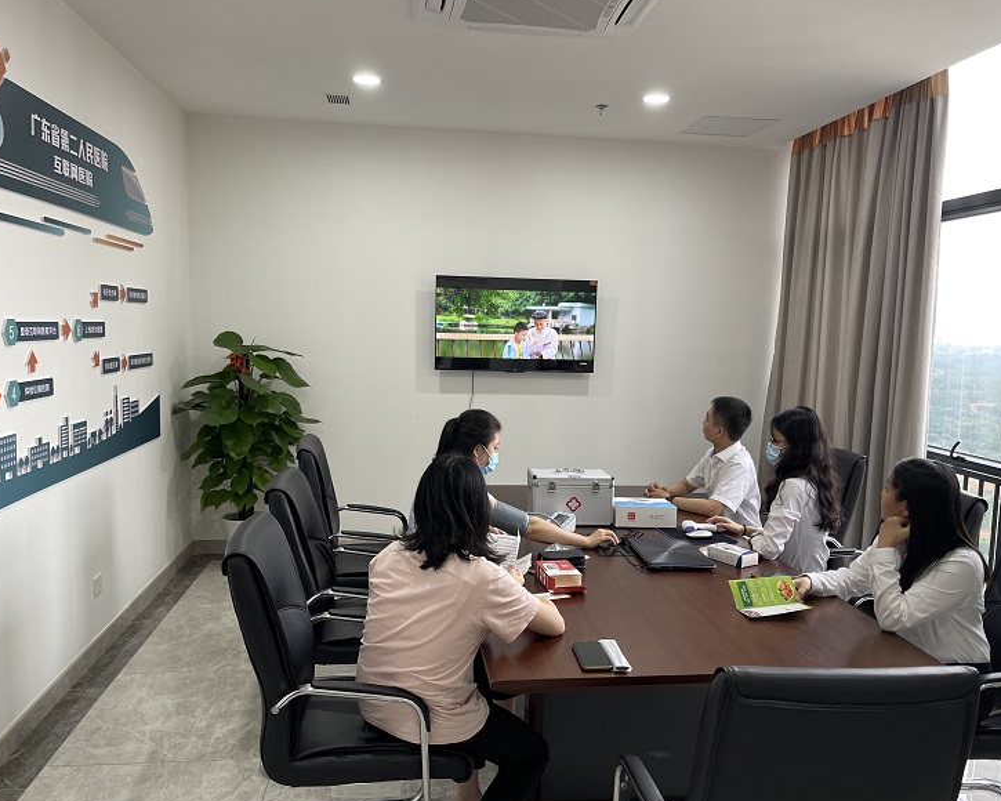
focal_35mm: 28
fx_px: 830
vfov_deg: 51.5
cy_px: 406
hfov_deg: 62.2
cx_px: 509
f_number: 1.6
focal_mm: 5.1
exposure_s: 1/100
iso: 125
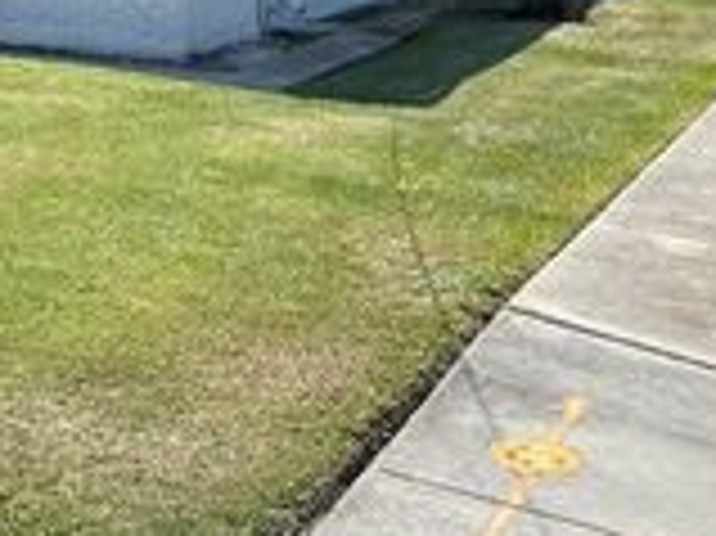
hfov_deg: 21.8
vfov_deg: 17.0
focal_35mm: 82
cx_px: -185
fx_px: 1695
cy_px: -151
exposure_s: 1/3610
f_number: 1.6
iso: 32
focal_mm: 4.2
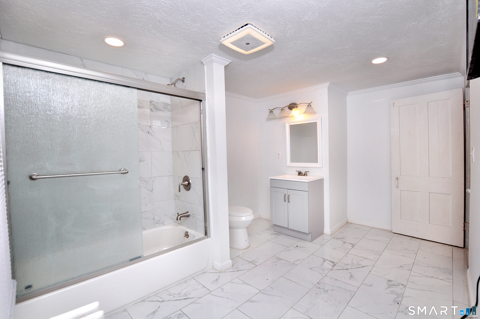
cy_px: 160
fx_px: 220
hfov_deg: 95.1
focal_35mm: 16
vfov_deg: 71.9
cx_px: 240
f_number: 5
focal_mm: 11
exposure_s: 1/160
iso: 250
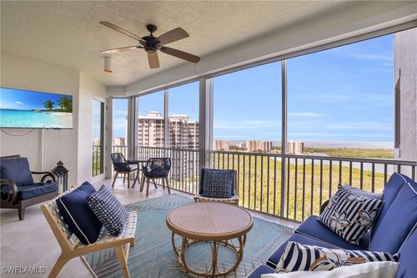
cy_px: 139
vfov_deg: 73.7
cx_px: 208
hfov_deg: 96.8
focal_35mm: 16
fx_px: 185
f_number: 9
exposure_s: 1/125
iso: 200
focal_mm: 16
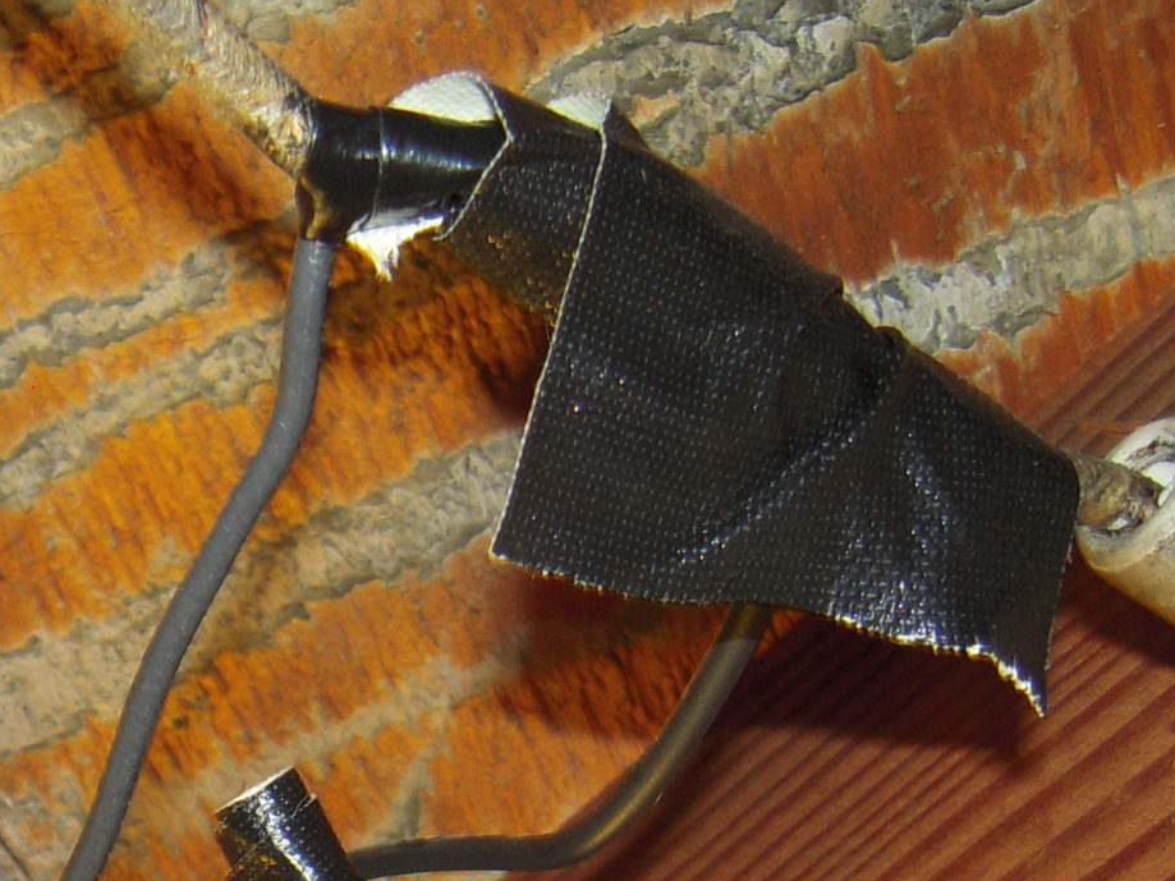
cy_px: 1092
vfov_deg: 17.9
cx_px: -50
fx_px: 2647
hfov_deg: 23.8
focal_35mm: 78
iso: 100
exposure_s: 1/20
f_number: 2.7
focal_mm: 5
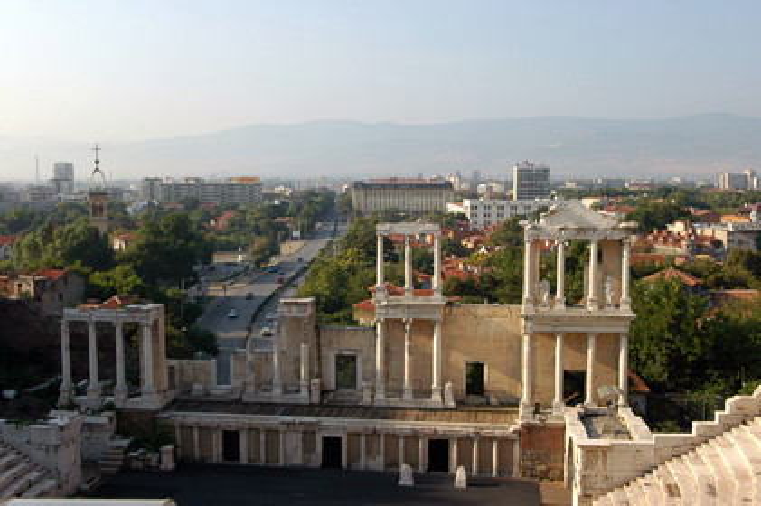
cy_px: 253
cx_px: 380
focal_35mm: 39
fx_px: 824
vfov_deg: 34.2
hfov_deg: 49.6
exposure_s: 1/200
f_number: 10
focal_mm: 26
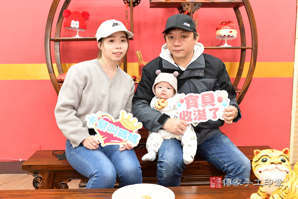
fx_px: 290
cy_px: 100
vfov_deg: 37.9
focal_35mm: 35
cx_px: 149
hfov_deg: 54.4
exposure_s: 1/200
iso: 1000
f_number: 4.5
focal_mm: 35
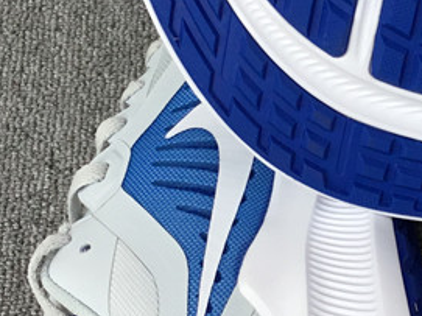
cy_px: 150
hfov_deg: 18.9
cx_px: 349
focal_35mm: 103
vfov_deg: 14.4
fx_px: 1255
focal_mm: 3.3
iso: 25
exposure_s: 1/184
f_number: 2.4
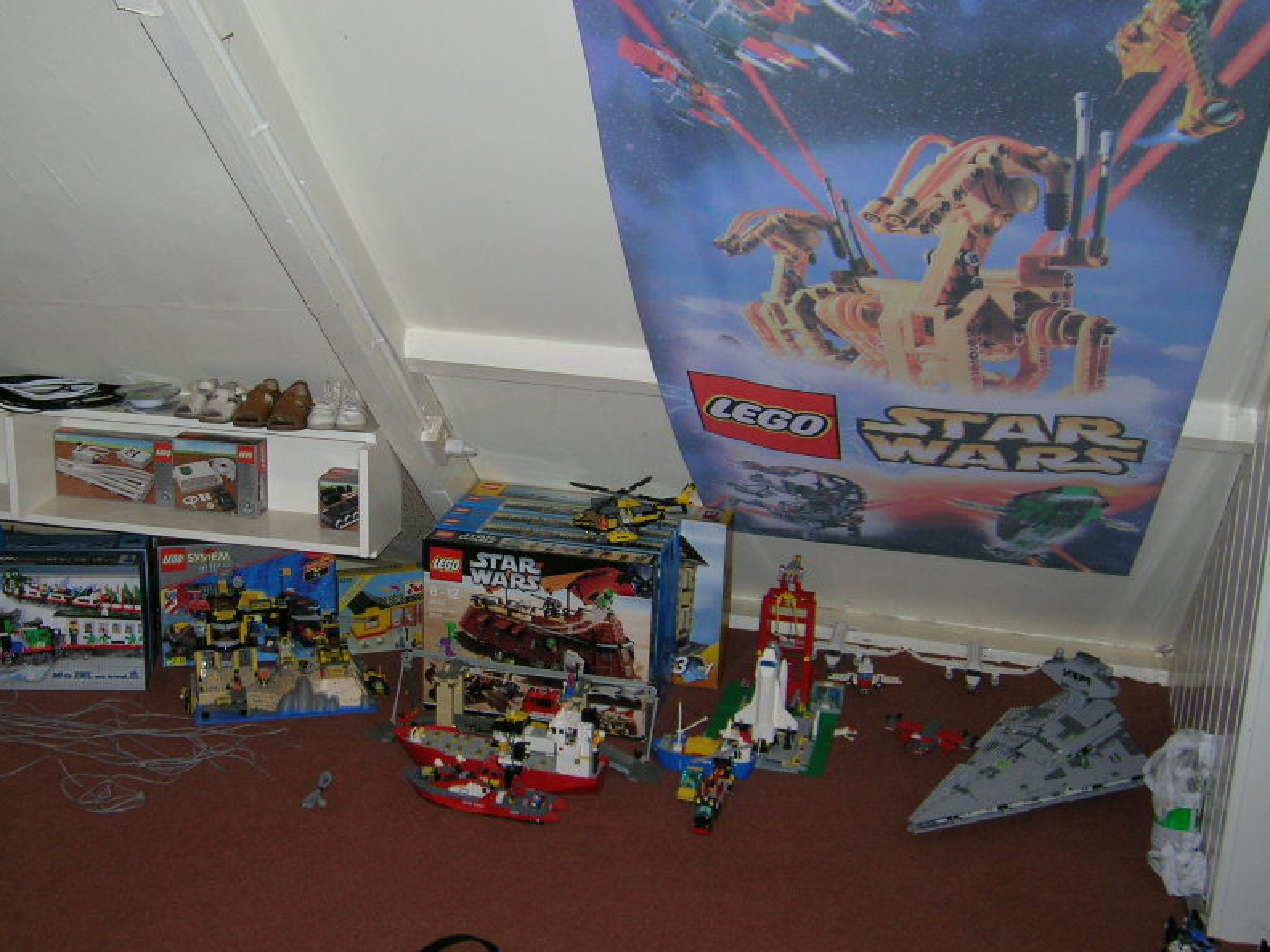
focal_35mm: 44
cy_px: 440
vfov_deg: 32.9
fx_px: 1614
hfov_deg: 42.7
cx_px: 506
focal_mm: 5.7
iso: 77
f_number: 2.9
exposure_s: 1/60.1
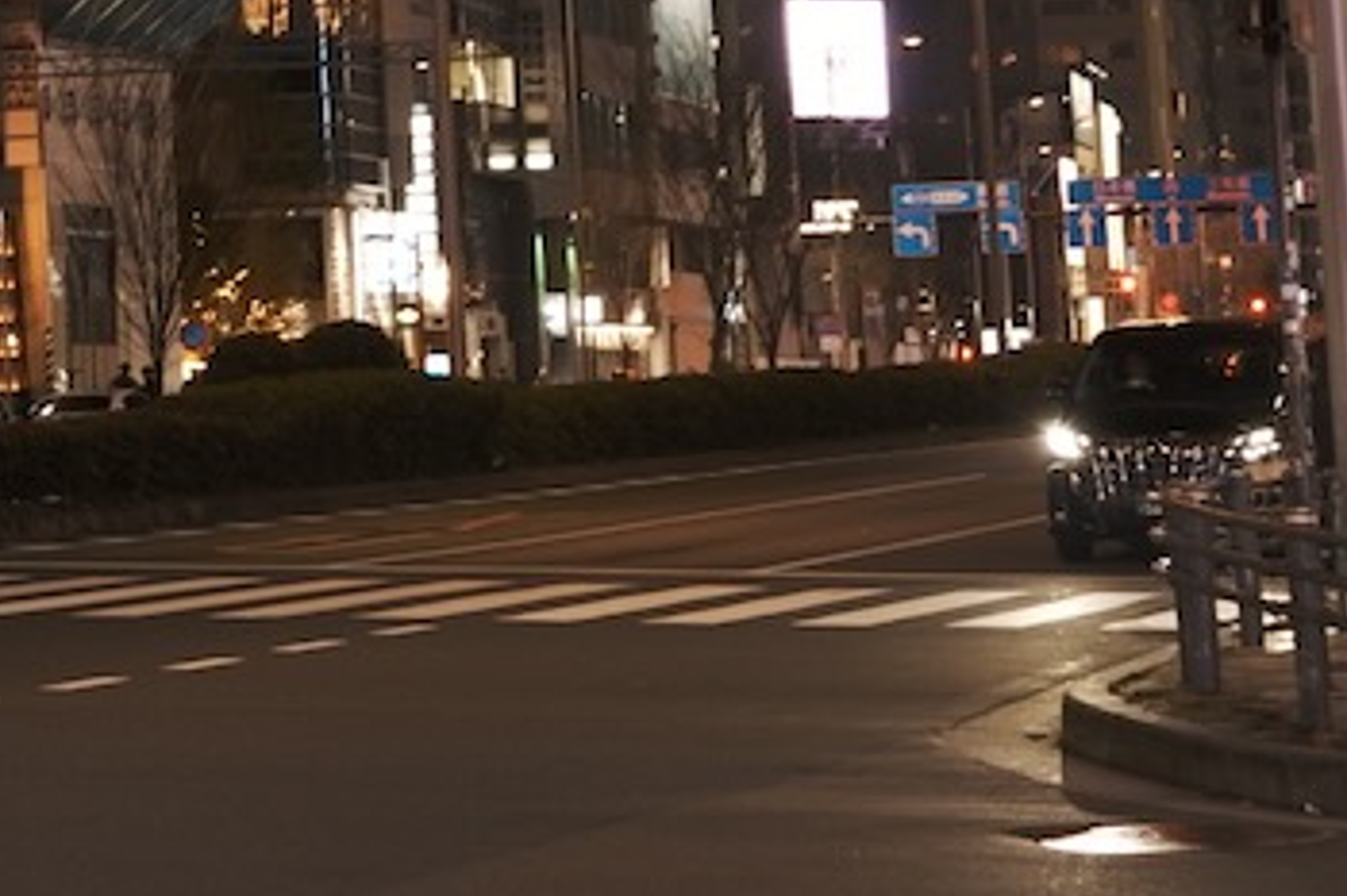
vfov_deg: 8.3
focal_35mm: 160
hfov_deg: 12.5
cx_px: -400
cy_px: -579
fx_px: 5984
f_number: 4
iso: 640
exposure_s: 1/20
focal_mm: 35
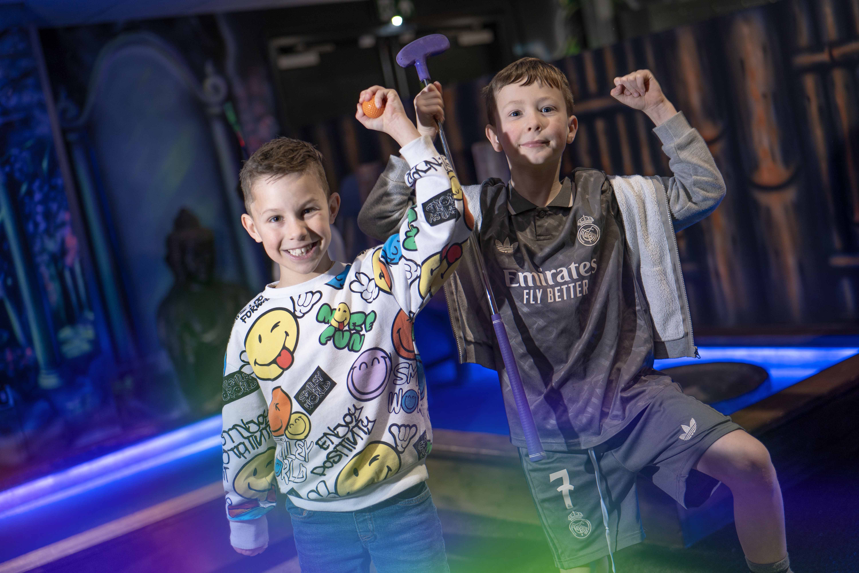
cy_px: 286
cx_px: 430
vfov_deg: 25.1
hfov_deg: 36.9
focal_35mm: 54
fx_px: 1288
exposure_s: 1/60
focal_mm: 50
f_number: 2
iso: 320
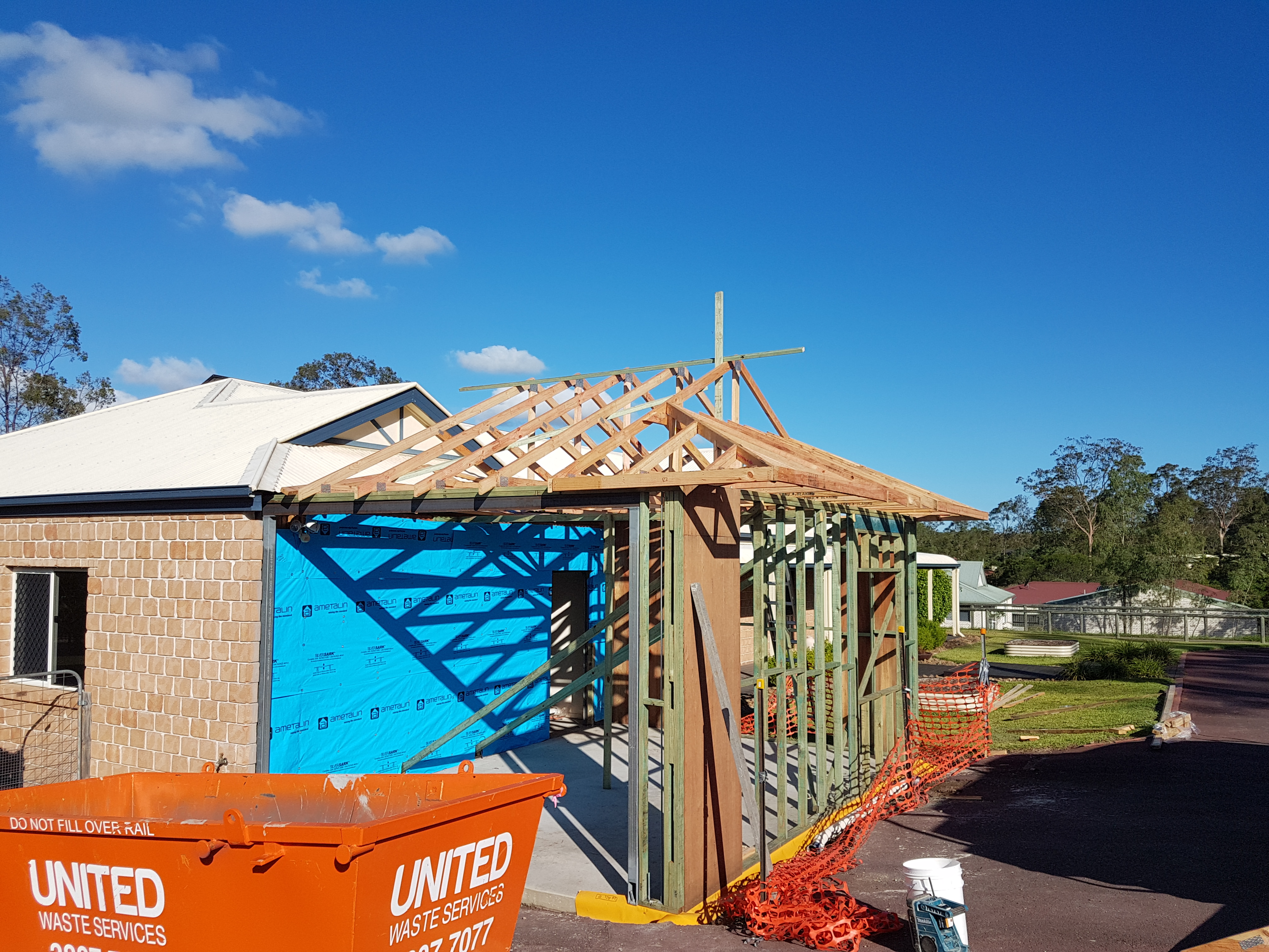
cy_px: 476
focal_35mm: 26
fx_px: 953
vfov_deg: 53.1
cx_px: 634
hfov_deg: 67.3
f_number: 1.7
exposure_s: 1/3016
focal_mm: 4.2
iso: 40
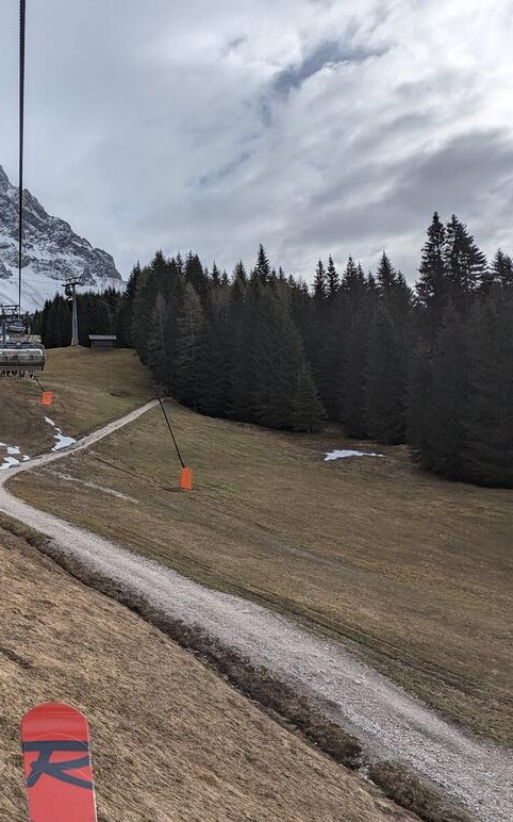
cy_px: 410
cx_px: -28
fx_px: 761
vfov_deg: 56.7
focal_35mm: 34
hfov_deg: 33.3
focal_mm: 6.81
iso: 42
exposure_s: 1/4926
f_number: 1.85
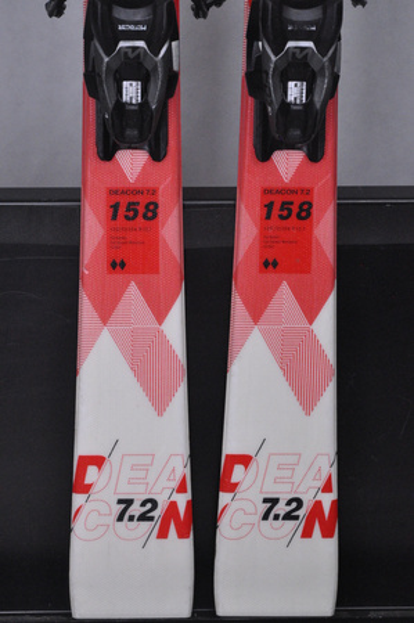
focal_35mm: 120
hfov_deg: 11.4
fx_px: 2075
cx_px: 207
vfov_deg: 17.1
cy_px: 312
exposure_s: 1/125
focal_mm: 80
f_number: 9.5
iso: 3200
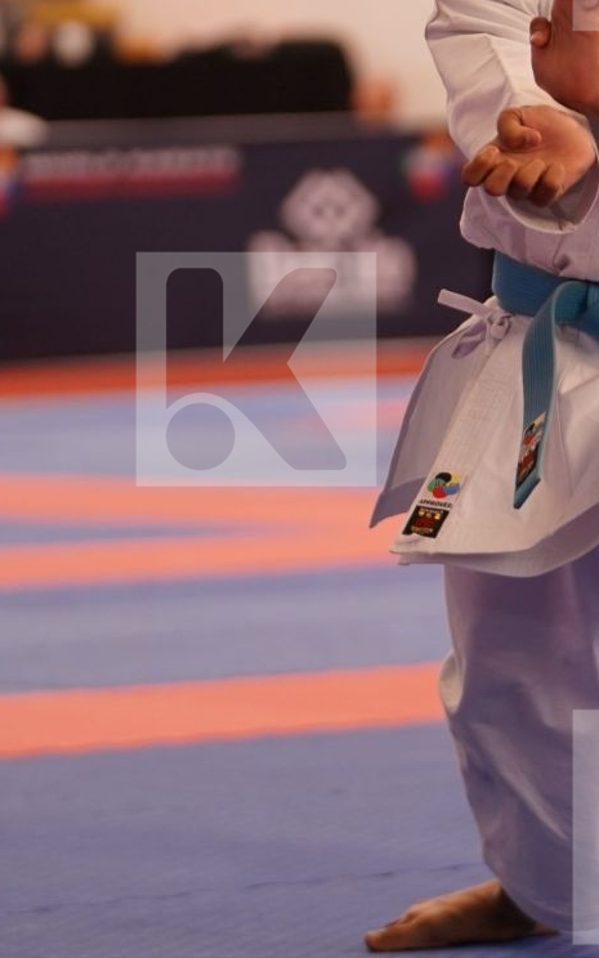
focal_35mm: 281
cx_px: 693
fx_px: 7340
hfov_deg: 4.7
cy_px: 370
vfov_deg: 7.5
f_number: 2.8
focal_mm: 114
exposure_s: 1/500
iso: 800
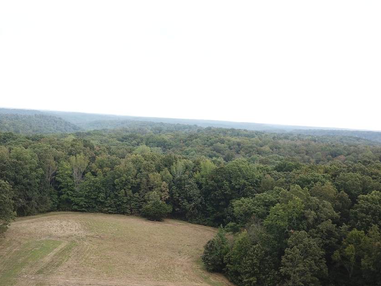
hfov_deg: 46.6
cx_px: 160
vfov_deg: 35.4
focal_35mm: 40
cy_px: 204
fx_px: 440
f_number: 2.2
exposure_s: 1/208
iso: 100
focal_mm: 4.73
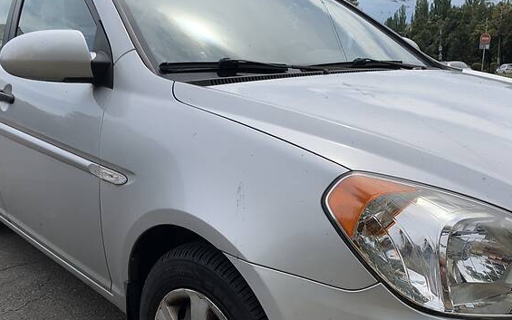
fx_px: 544
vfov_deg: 32.6
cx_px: 242
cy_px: 203
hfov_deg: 50.4
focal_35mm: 39
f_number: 1.8
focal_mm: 4.2
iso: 25
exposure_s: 1/2257
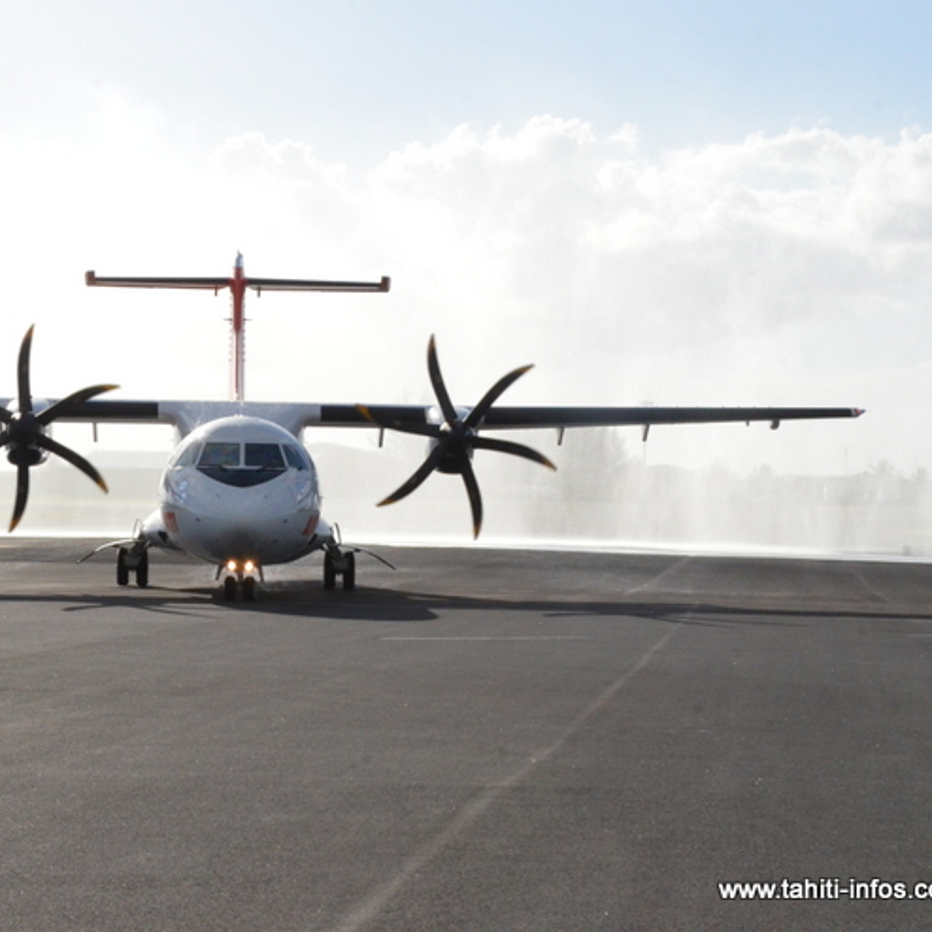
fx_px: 3016
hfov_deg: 17.5
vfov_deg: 17.6
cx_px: 249
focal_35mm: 99
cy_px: 436
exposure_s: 1/2000
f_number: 22
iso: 2500
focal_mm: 48
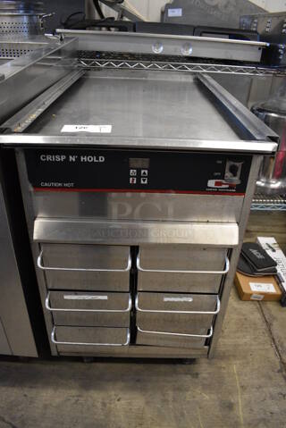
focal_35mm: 27
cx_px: 143
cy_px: 214
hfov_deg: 48.0
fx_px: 321
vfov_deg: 67.4
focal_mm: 18
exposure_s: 1/125
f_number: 3.5
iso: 1600
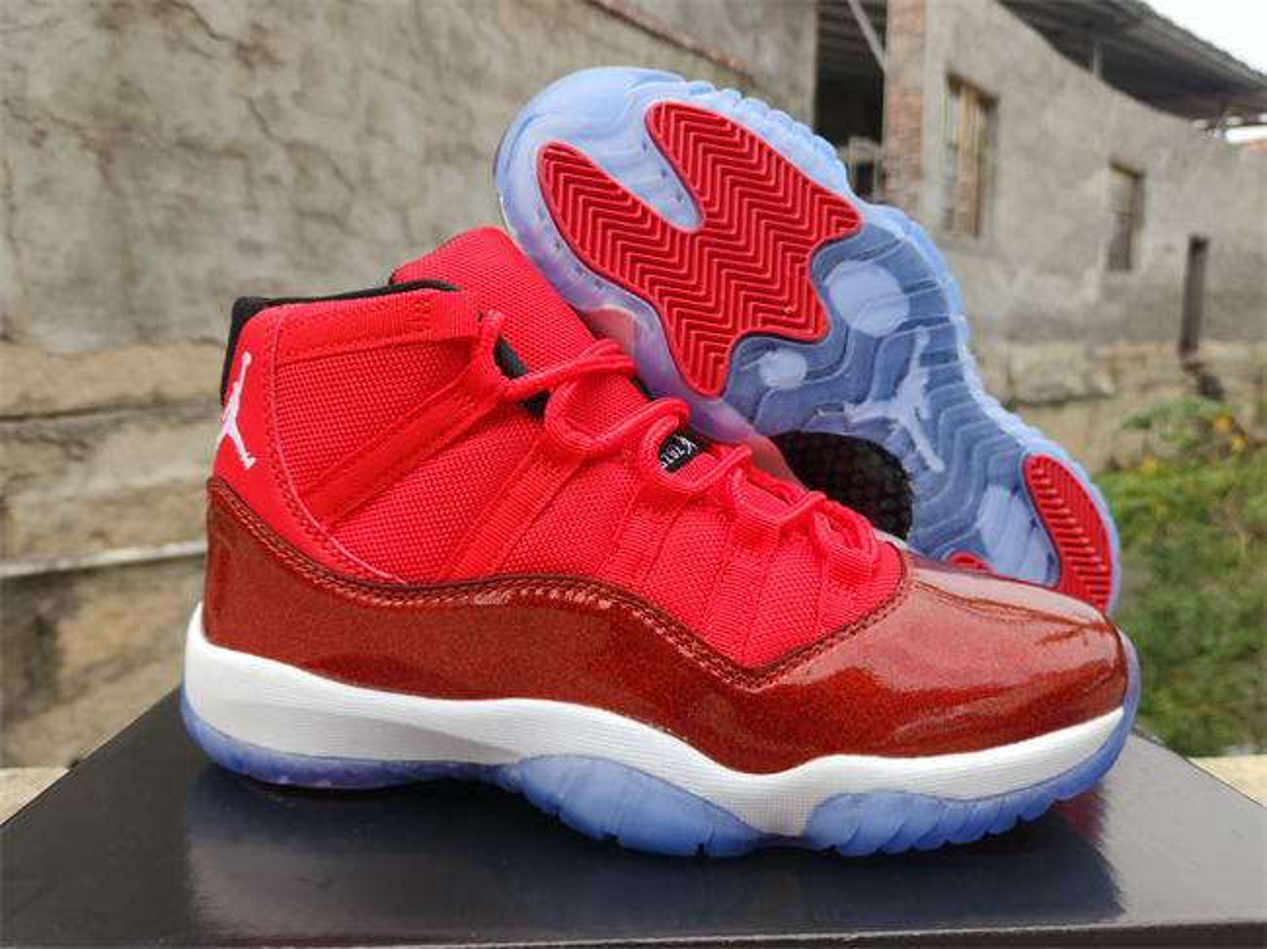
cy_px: 474
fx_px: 842
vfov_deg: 58.8
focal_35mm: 23
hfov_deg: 73.9
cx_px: 634
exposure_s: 1/153
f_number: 1.8
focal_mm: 5.4
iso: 20
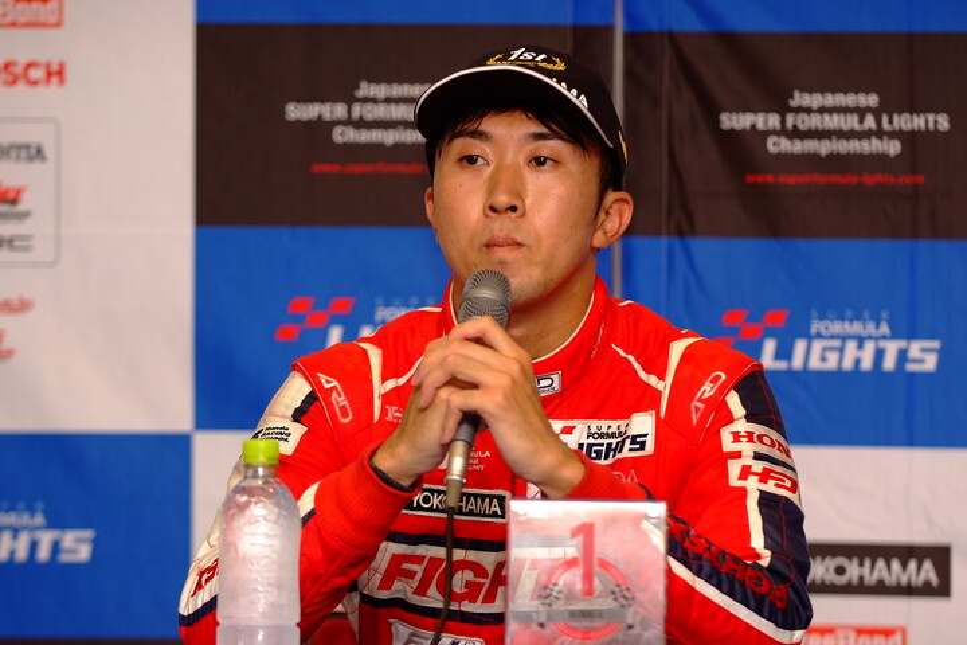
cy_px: 322
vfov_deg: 7.6
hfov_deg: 11.4
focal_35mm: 180
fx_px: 4835
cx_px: 484
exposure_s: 1/250
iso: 400
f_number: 2.8
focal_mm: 120
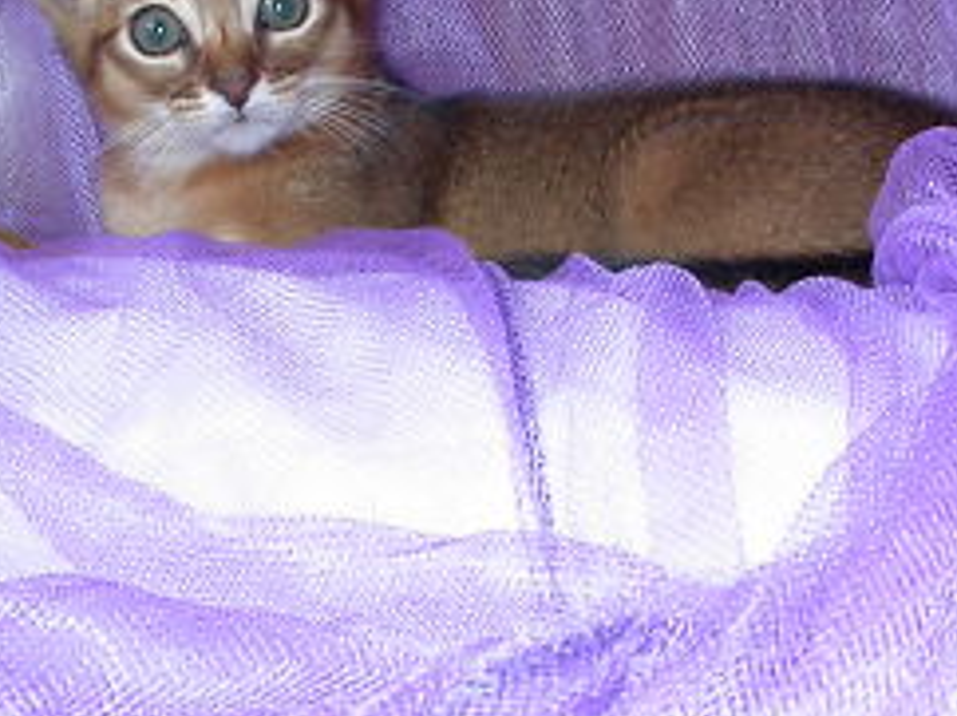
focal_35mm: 95
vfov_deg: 15.5
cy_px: 259
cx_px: 350
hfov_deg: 20.6
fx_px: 2624
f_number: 2.6
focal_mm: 7.85
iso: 100
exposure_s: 1/30
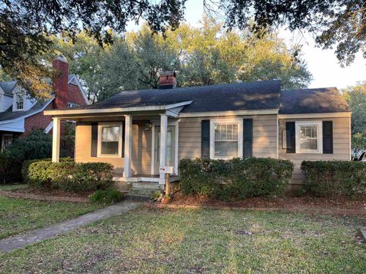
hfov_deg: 67.3
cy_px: 137
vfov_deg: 53.1
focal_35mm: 26
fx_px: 275
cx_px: 183
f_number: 1.6
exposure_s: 1/122
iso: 40
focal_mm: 5.1
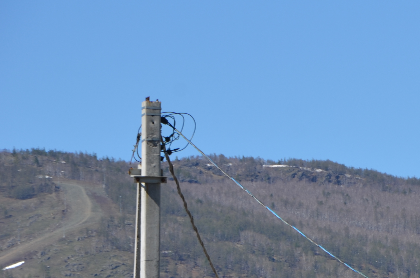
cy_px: 299
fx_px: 4741
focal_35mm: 407
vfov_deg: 3.4
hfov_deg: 5.0
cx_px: 530
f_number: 8
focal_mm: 105
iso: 100
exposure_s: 1/250
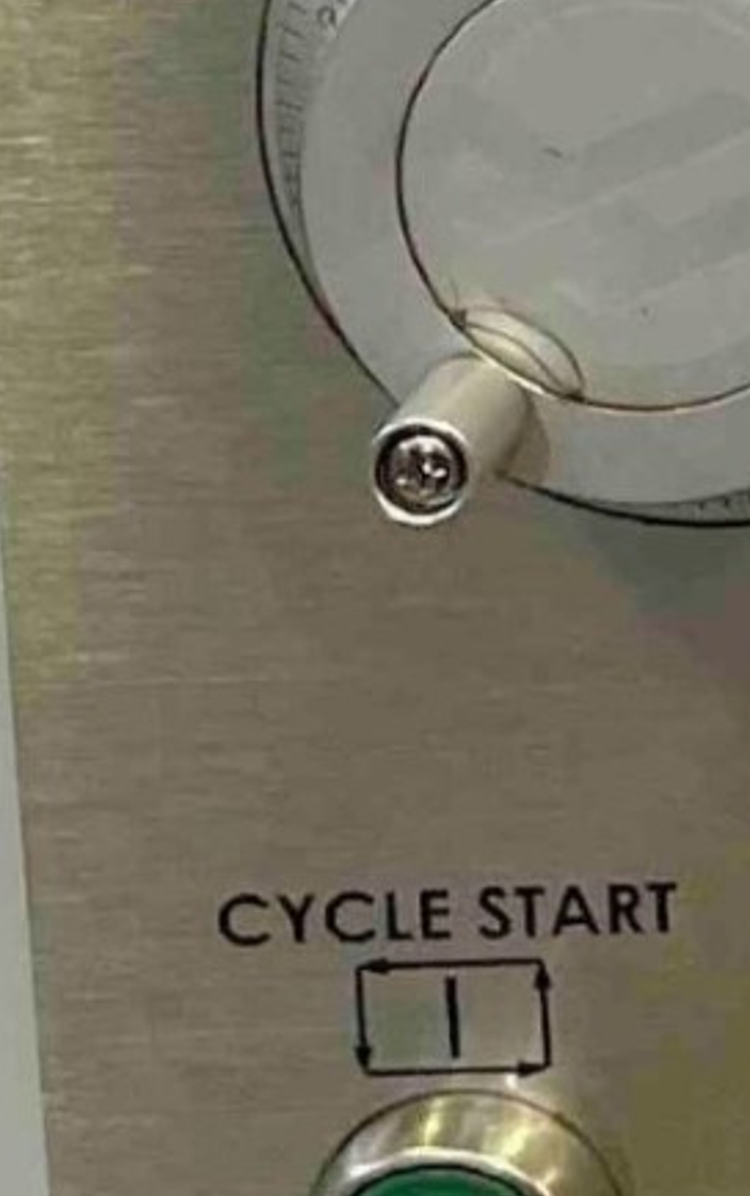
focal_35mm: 187
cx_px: 2581
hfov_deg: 6.2
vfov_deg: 10.4
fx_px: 6104
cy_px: -1124
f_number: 1.6
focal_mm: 4.2
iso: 125
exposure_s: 1/100
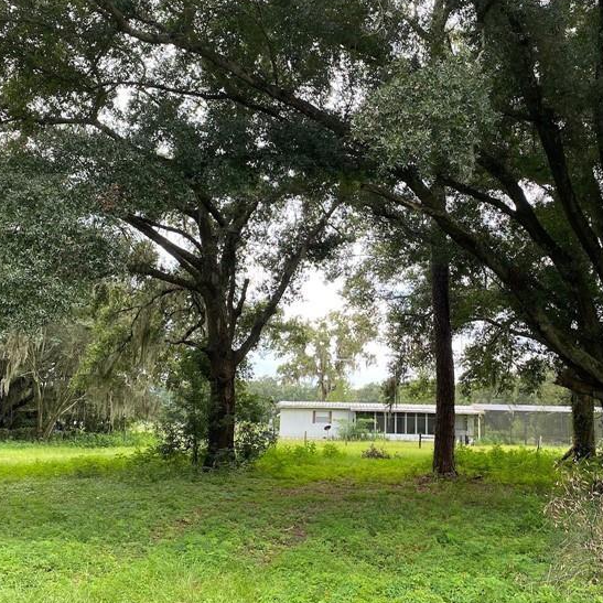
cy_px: 272
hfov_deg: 39.0
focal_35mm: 43
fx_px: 847
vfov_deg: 39.1
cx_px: 360
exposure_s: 1/404
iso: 32
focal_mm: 4.25
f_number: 1.8
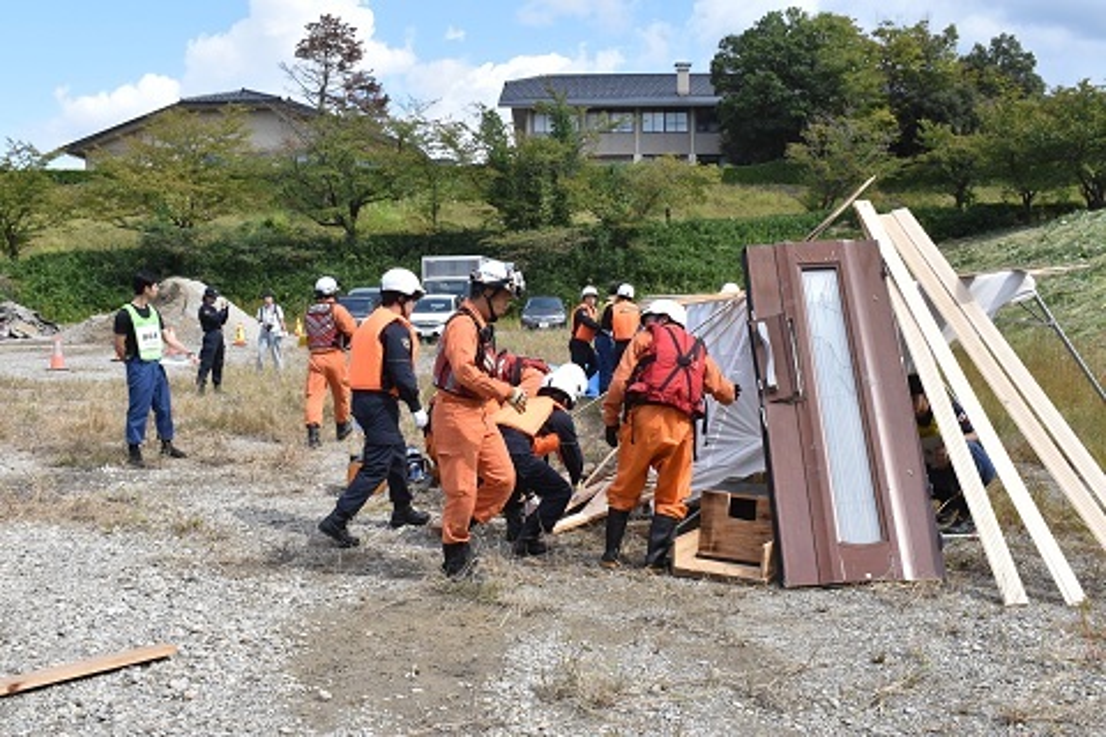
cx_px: 553
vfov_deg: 35.5
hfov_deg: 51.3
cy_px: 368
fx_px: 1152
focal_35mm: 38
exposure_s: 1/800
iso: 1250
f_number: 14
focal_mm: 25
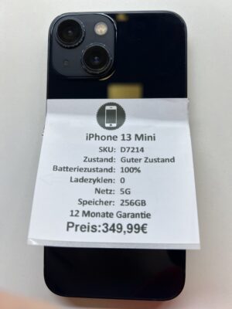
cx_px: 116
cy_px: 154
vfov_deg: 67.3
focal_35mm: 26
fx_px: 232
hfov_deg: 53.1
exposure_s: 1/216
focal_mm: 5.7
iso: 40
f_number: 1.5
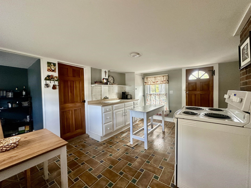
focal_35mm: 14
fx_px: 102
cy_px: 94
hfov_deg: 102.1
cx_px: 126
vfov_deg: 85.7
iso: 250
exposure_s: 1/99
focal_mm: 2.22
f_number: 2.2
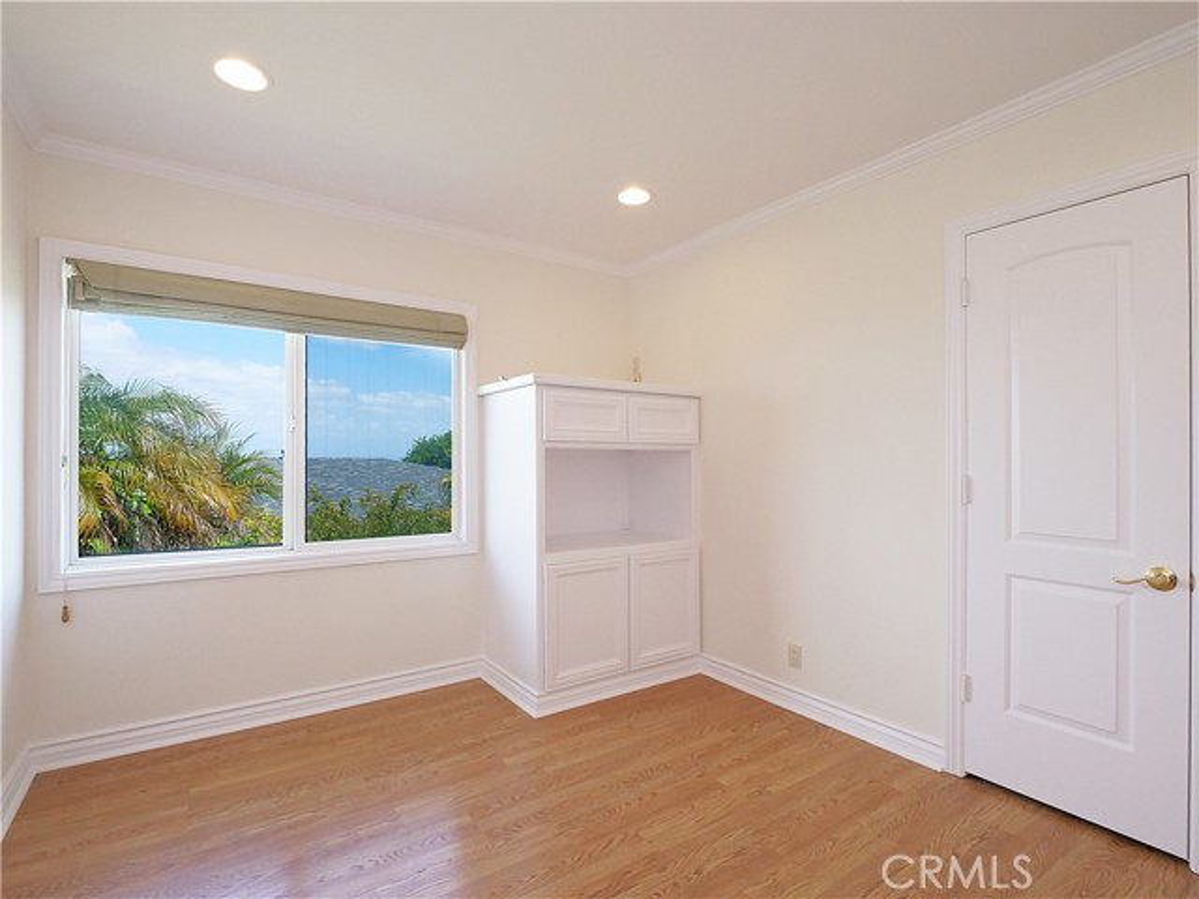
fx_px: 554
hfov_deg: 94.5
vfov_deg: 78.1
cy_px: 450
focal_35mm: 16
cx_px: 600
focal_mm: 8
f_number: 8
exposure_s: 1/125
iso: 2000
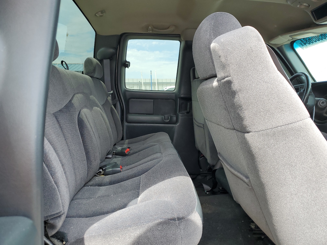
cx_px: 164
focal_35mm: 26
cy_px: 122
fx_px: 246
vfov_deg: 53.1
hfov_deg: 67.3
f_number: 1.5
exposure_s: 1/345
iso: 50
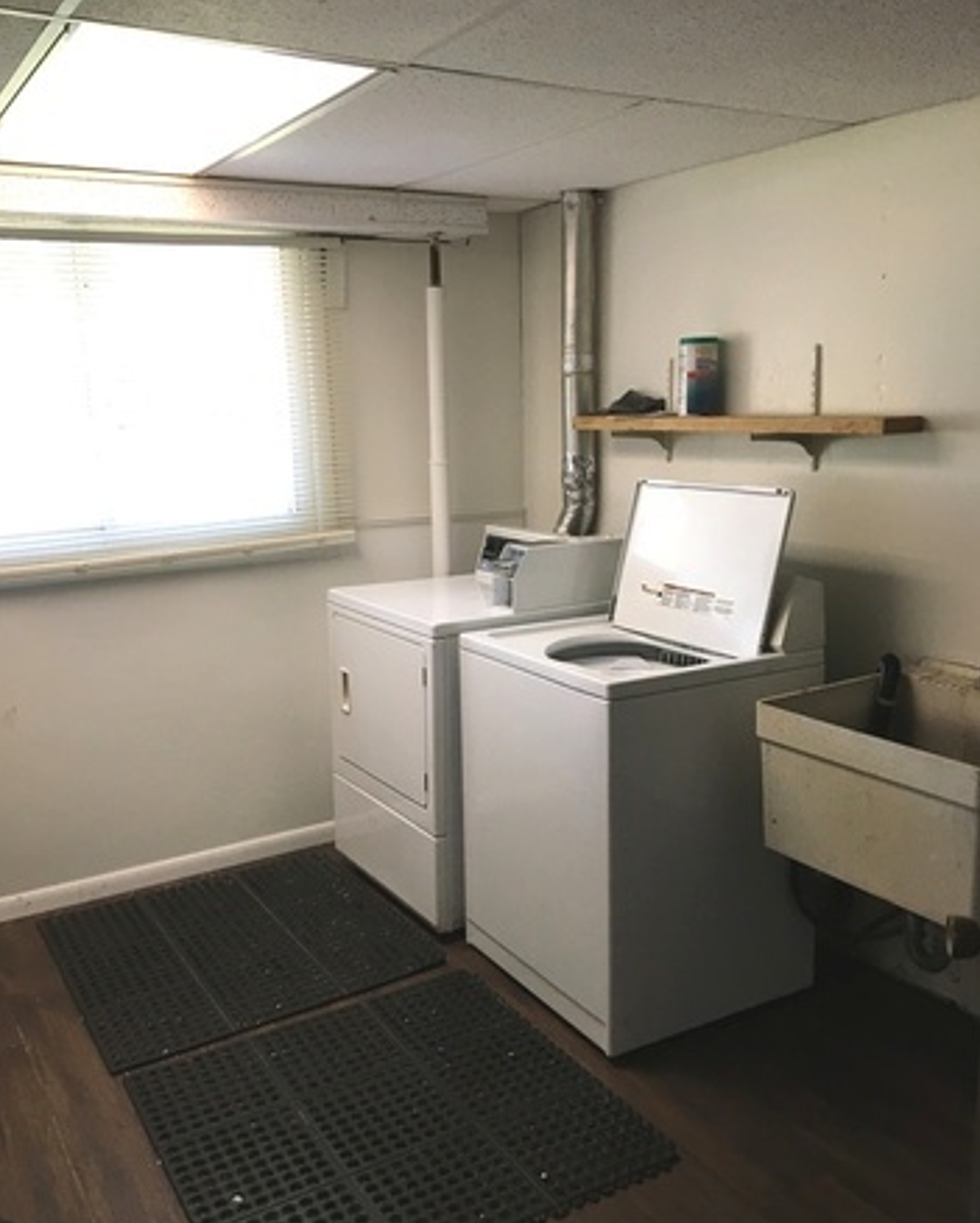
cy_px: 653
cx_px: 483
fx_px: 1123
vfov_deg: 57.1
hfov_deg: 47.2
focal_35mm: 31
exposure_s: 1/30
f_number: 2.2
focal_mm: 4.15
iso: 32
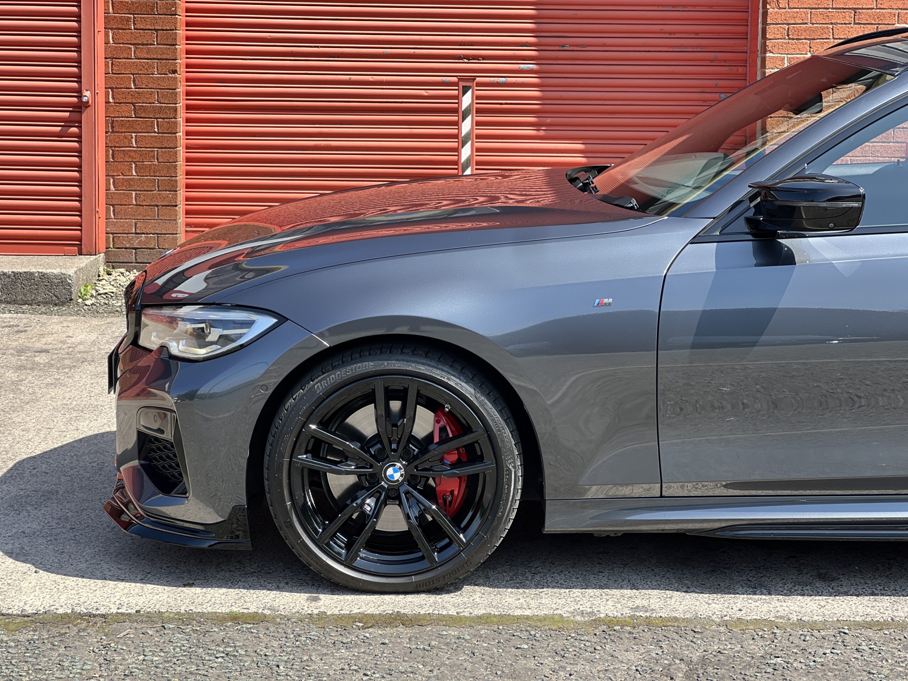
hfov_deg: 25.3
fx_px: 2020
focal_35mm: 77
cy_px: 340
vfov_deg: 19.1
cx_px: 454
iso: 32
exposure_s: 1/151
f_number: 2.8
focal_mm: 9
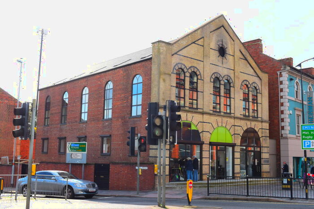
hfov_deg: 46.4
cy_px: 104
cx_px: 157
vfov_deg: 31.9
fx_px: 366
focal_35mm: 42
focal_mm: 28
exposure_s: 1/250
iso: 125
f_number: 8
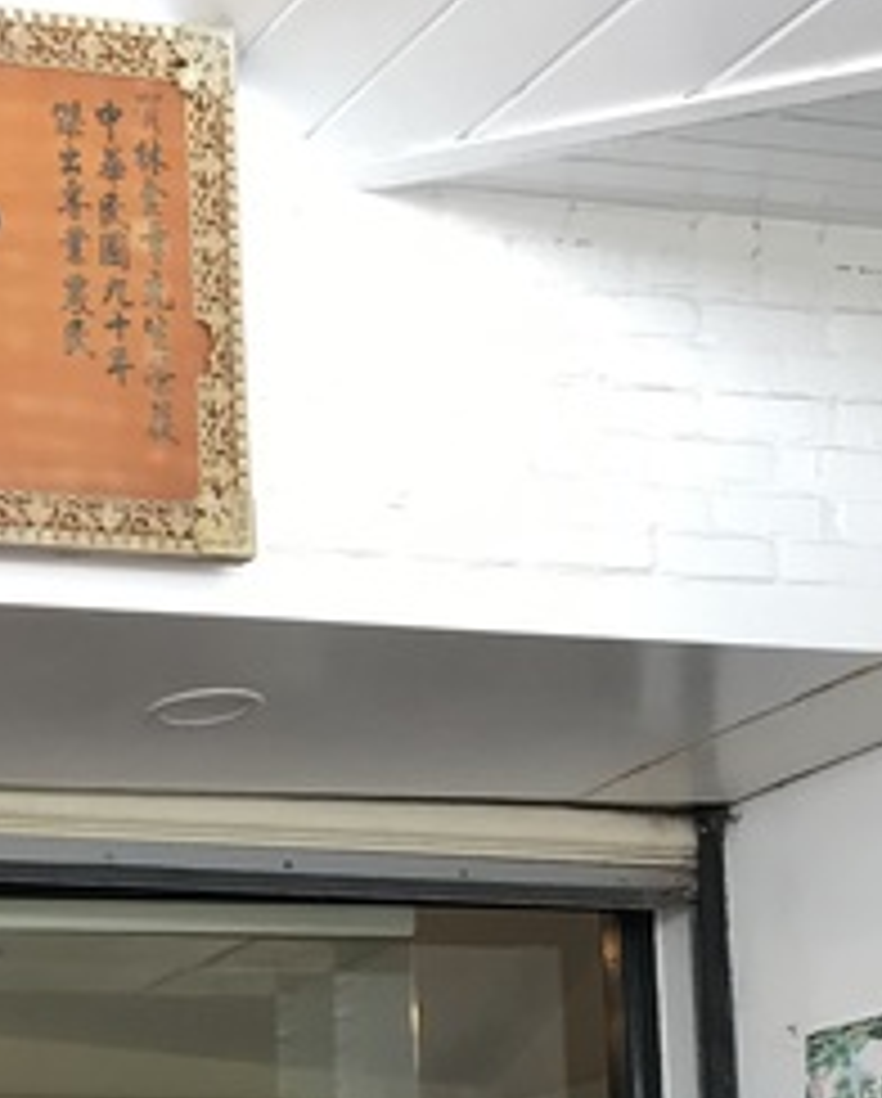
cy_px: 1602
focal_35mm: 95
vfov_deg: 18.1
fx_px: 3092
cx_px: -457
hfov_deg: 15.0
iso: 20
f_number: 1.8
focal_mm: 3.99
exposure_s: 1/120
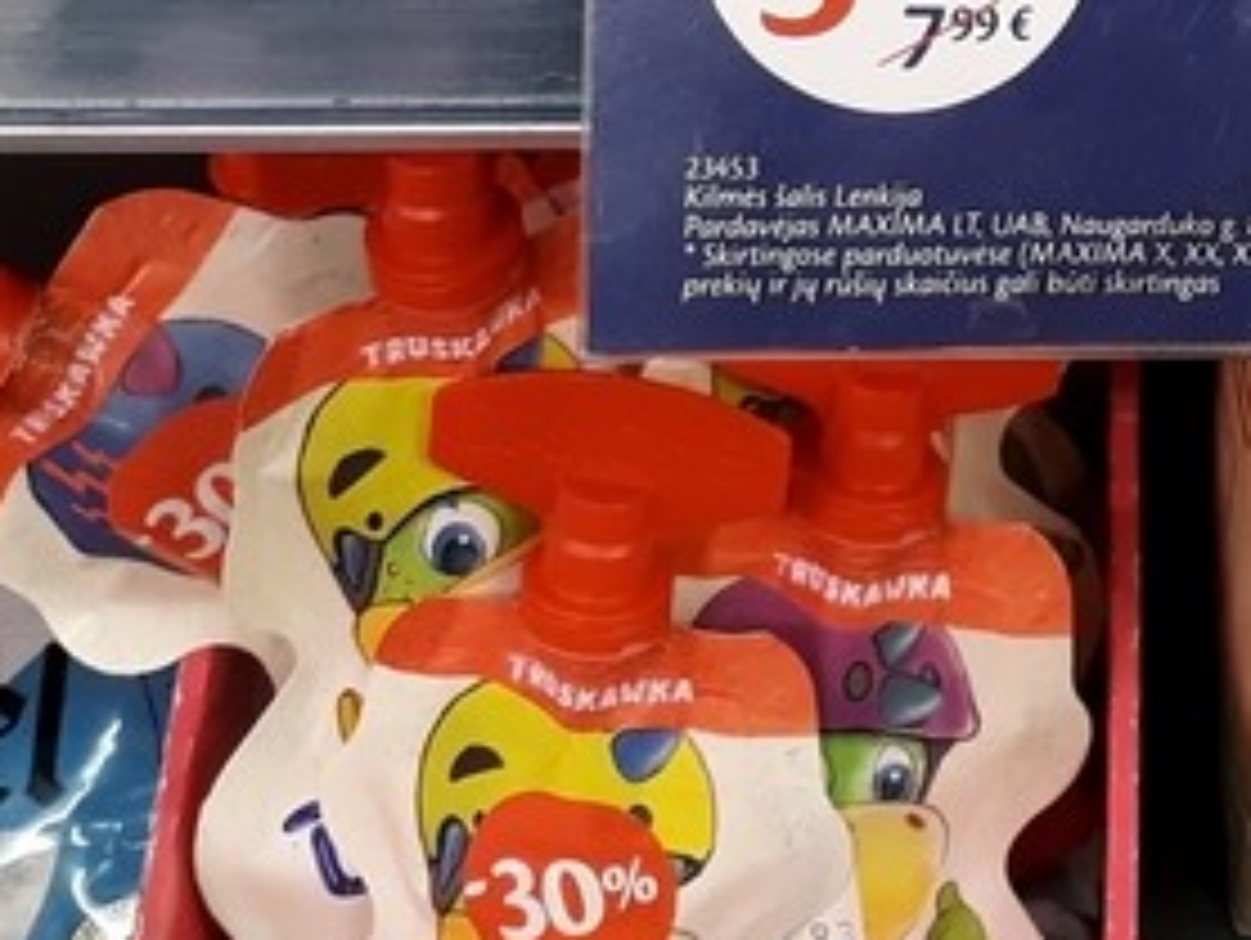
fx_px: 3509
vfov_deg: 14.1
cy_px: -544
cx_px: 1494
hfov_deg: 19.1
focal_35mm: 97
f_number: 1.9
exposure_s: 1/50
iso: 50
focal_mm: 3.6
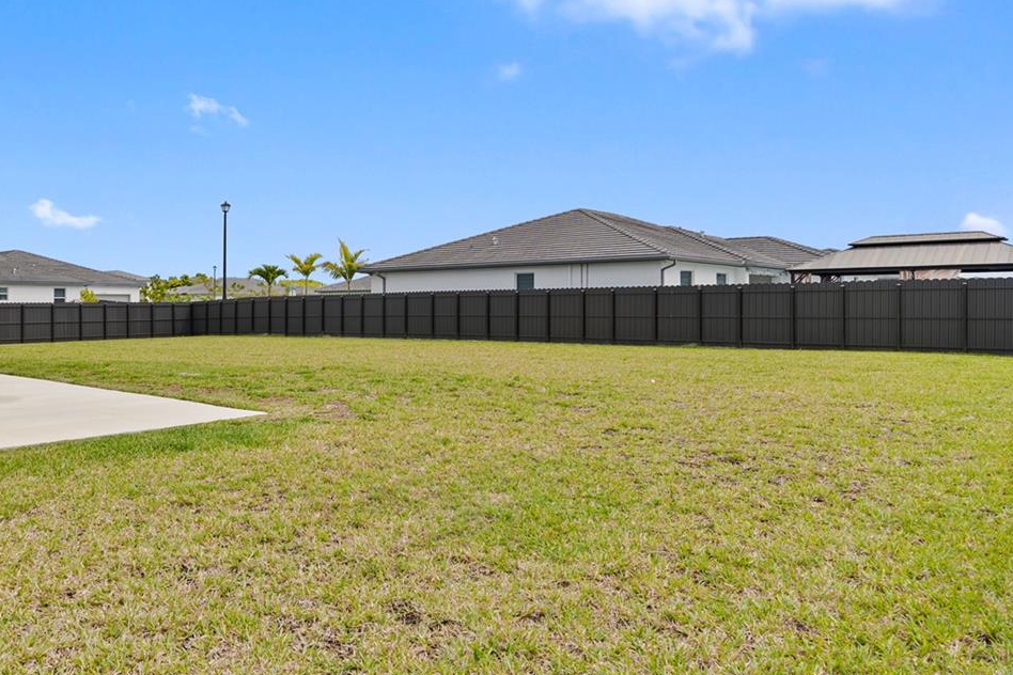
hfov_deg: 66.3
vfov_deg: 47.9
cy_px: 310
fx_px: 760
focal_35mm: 27
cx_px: 374
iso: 100
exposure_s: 1/60
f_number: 5
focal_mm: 16
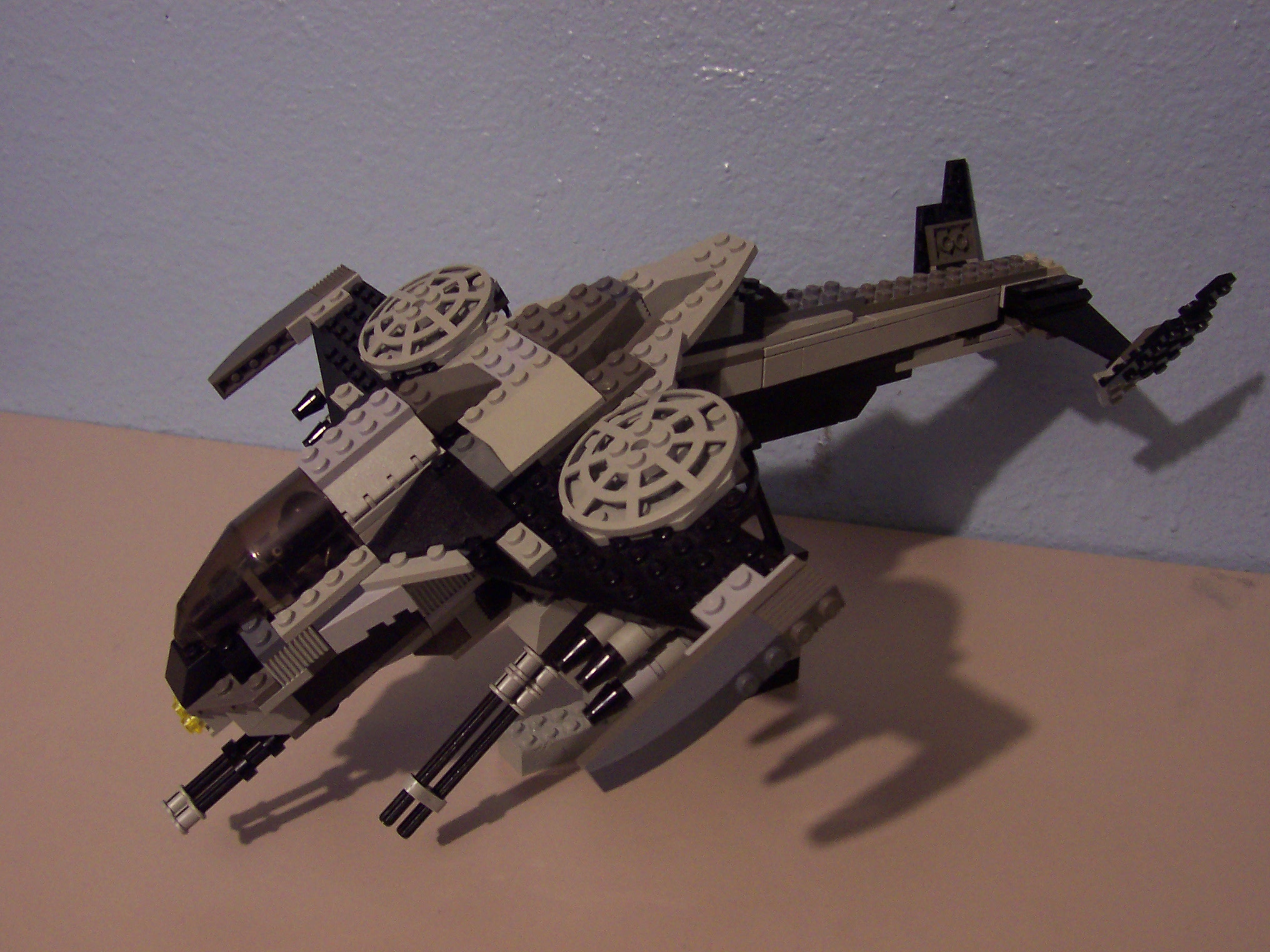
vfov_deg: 38.7
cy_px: 476
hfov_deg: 50.1
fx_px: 1357
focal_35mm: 37
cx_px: 635
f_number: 2.8
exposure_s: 1/8
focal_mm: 5.6
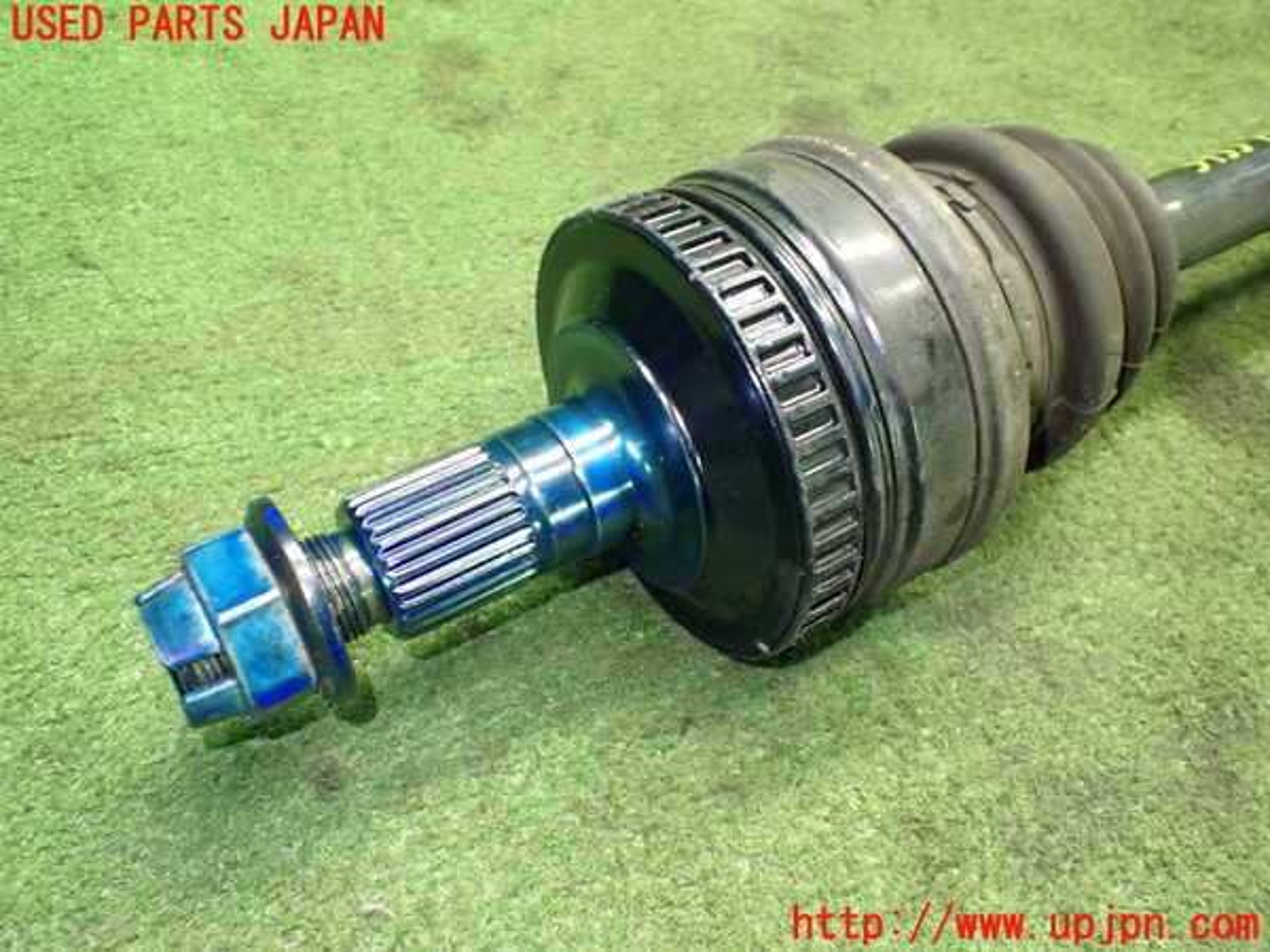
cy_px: 476
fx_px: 1101
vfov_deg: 46.8
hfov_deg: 60.0
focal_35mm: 30
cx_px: 635
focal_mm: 5.4
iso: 800
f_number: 2.3
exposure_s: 1/50
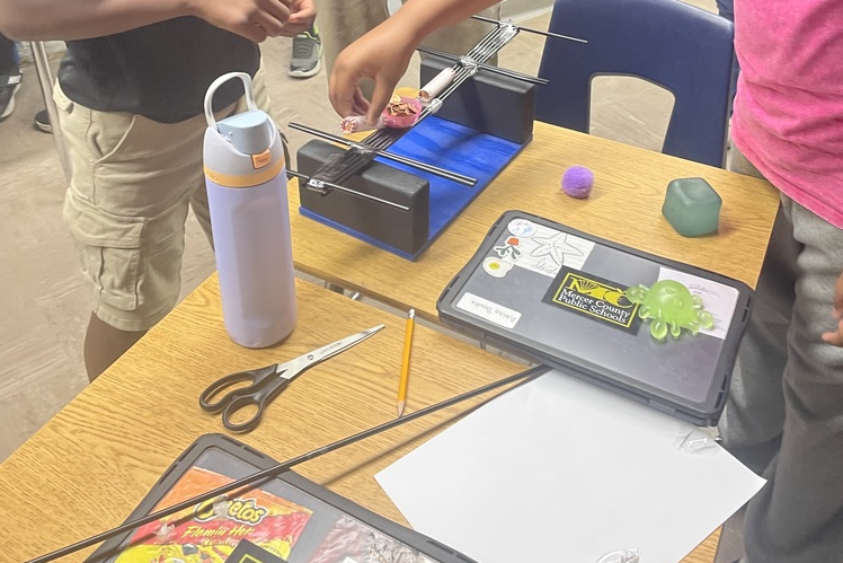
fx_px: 867
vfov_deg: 34.2
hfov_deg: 51.9
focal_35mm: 37
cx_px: 427
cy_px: 68
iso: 100
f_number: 1.6
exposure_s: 1/60
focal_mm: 4.2
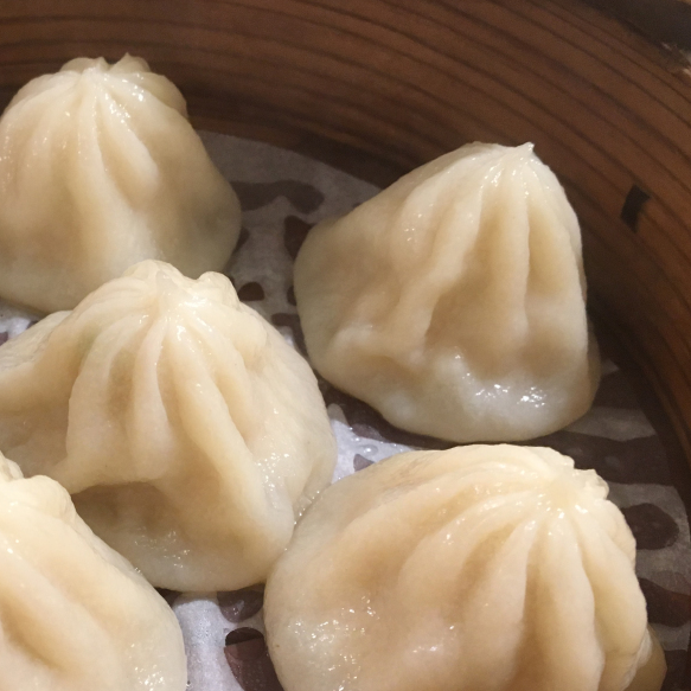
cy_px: 439
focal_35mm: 45
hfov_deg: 36.6
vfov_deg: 37.3
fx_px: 1016
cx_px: 165
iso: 125
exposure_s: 1/30
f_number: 2.2
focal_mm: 4.15
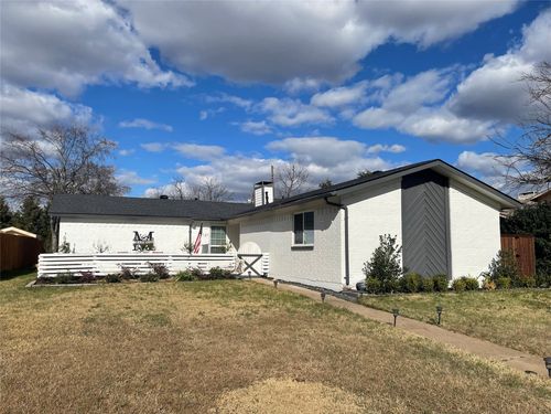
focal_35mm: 26
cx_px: 276
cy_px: 207
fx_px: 414
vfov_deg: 53.1
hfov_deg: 67.3
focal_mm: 4.2
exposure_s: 1/7813
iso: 32
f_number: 1.6
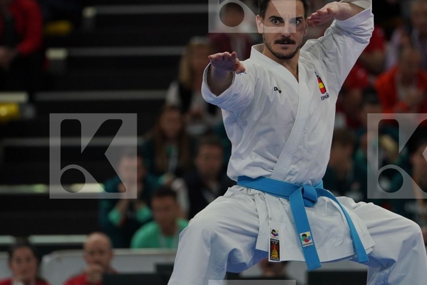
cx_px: 252
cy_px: 156
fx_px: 4686
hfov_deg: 5.2
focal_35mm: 395
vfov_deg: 3.5
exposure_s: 1/500
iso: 500
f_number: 2.8
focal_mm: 200
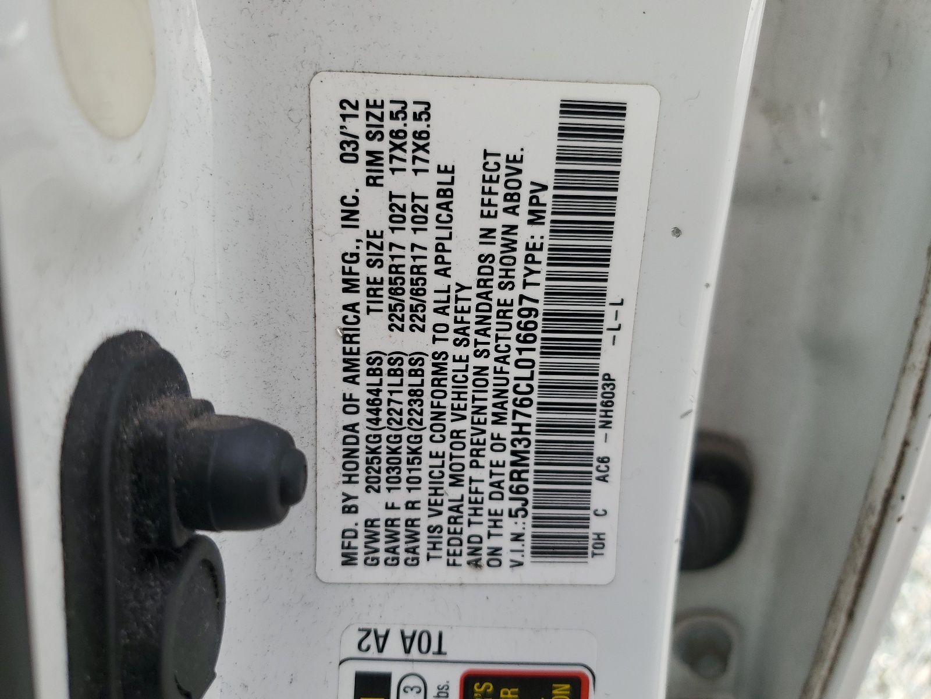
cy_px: 350
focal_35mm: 26
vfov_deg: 53.1
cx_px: 466
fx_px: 699
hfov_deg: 67.3
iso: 50
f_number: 1.5
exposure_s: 1/625
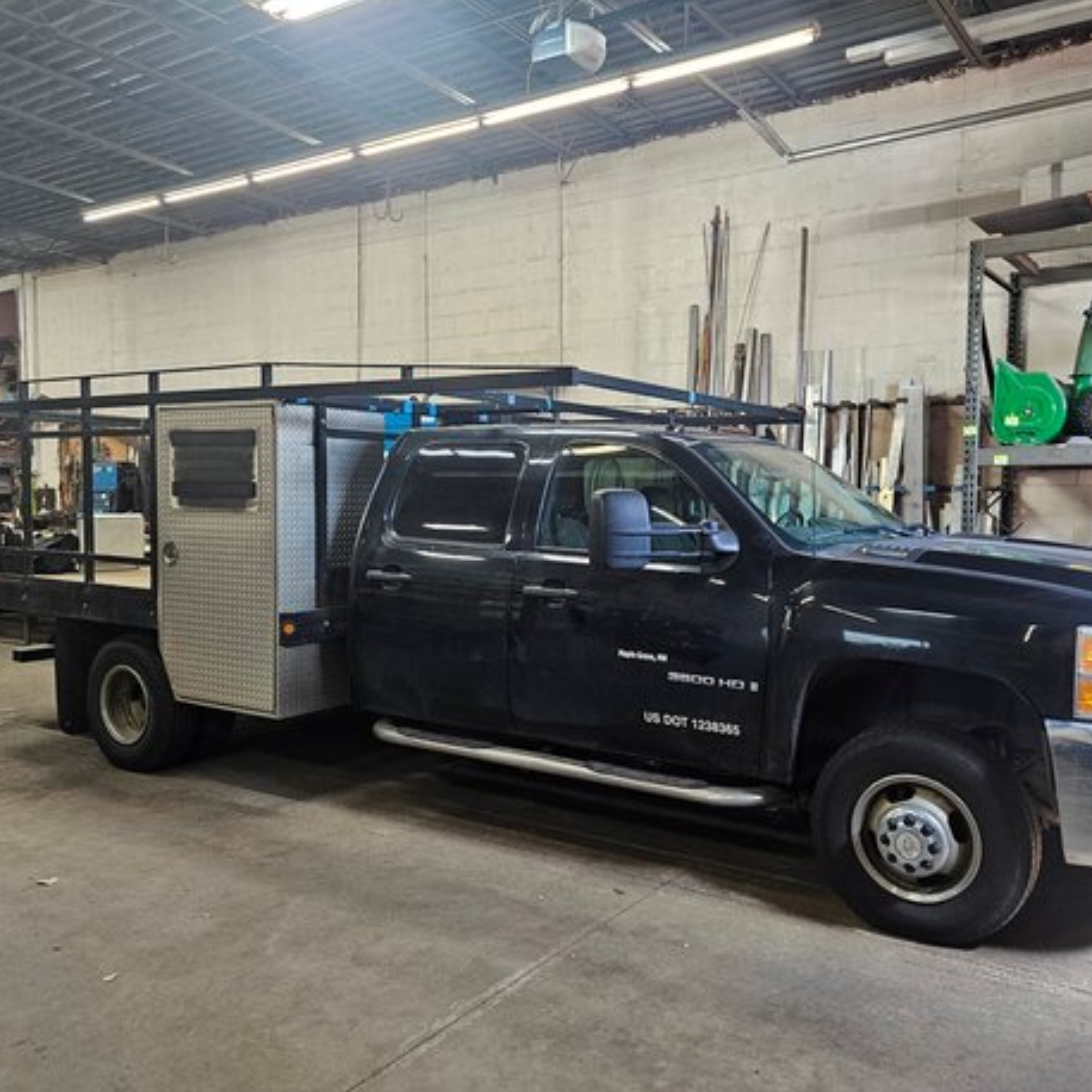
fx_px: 999
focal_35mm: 28
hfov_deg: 57.2
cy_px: 552
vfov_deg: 57.3
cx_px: 602
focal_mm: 5.4
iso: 400
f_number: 1.8
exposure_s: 1/120
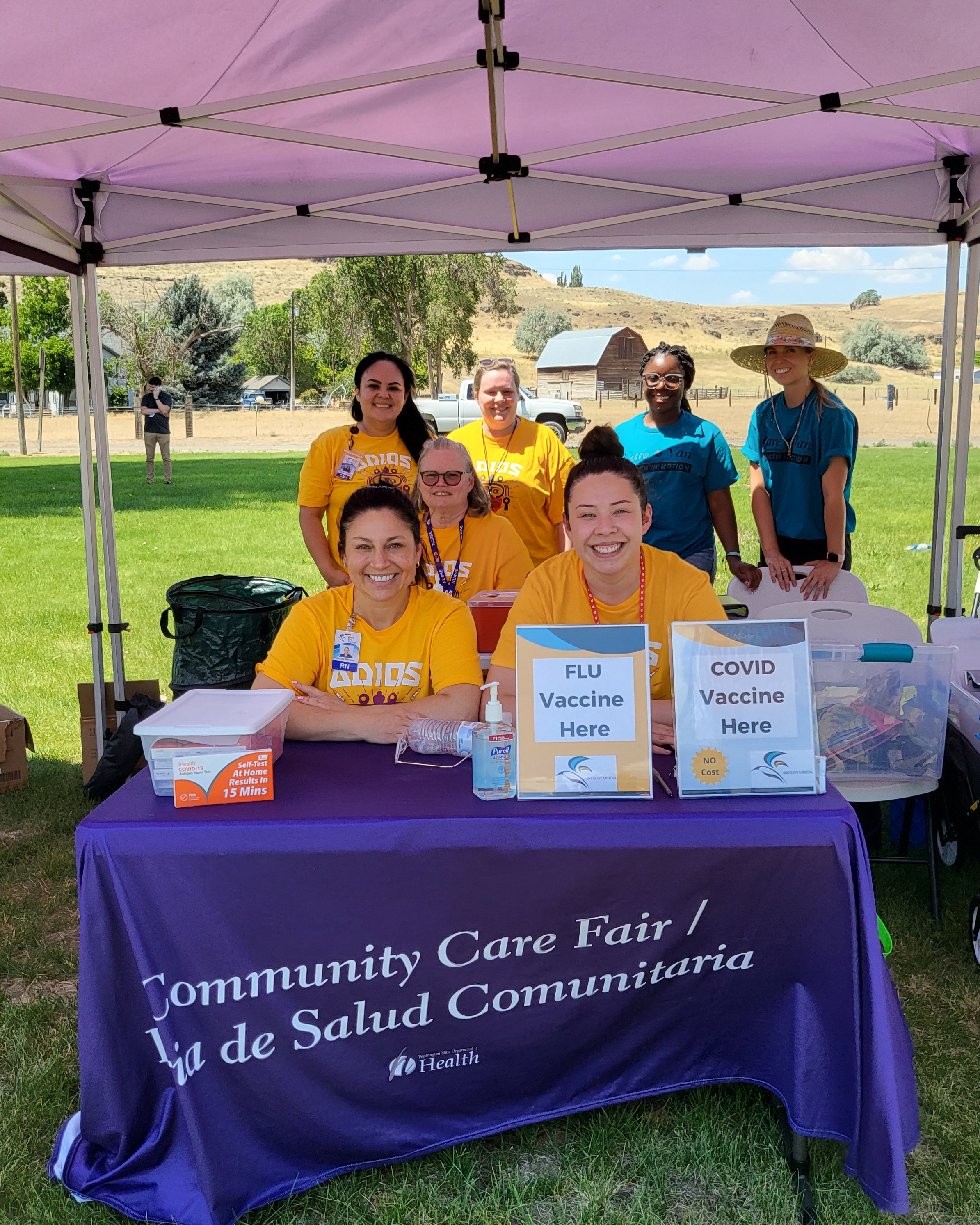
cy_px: 614
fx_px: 1233
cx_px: 551
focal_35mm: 34
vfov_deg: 52.8
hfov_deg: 43.3
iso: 50
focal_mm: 4.25
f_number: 1.8
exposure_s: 1/1096
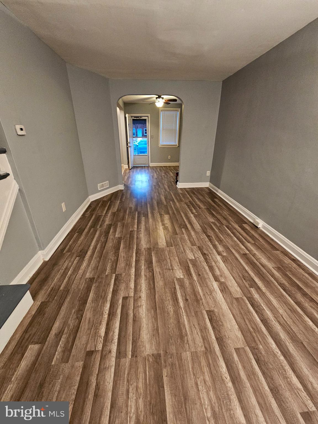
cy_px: 212
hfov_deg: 89.9
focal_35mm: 13
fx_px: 159
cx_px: 159
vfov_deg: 106.2
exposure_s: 1/30
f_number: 2.2
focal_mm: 2.2
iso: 640
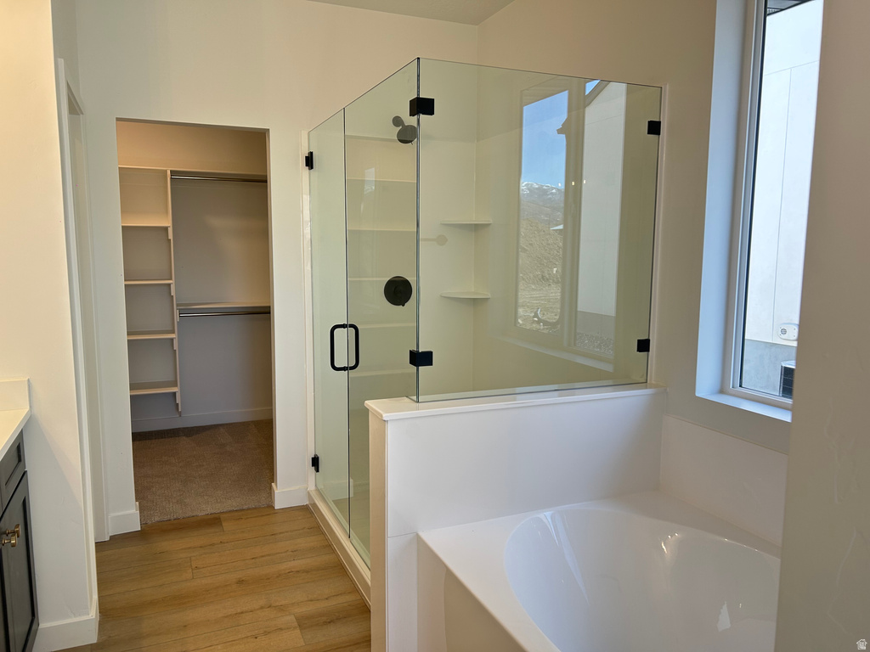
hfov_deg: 67.3
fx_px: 653
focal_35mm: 26
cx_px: 435
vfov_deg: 53.1
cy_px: 326
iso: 64
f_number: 1.5
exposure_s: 1/120
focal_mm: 5.7
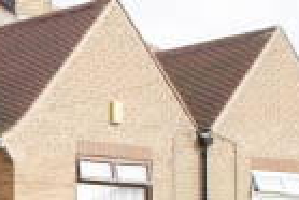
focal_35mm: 152
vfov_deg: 8.9
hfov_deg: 12.2
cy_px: 271
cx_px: -271
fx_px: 1264
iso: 100
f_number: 10
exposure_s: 1/100
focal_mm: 22
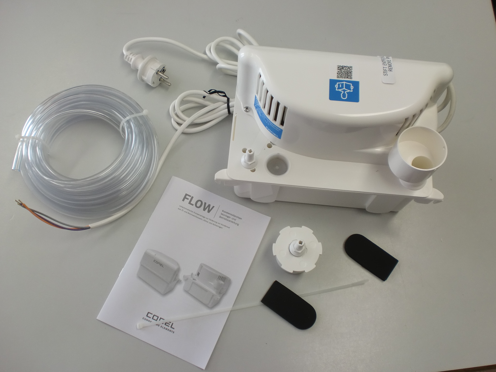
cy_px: 186
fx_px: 502
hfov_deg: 52.6
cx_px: 248
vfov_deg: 40.7
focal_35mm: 35
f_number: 3.1
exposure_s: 1/60
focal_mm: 6.3
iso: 80
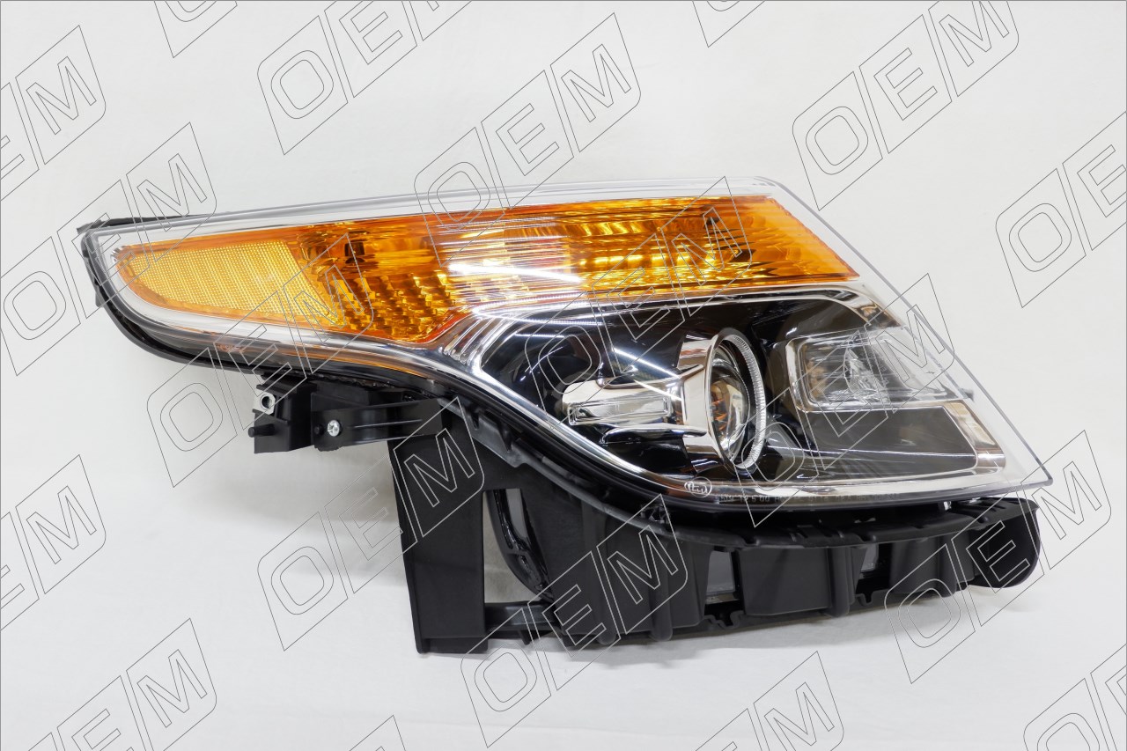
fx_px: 751
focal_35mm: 24
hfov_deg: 73.8
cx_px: 564
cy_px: 376
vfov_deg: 53.1
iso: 500
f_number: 3.5
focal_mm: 16.7
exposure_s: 1/34
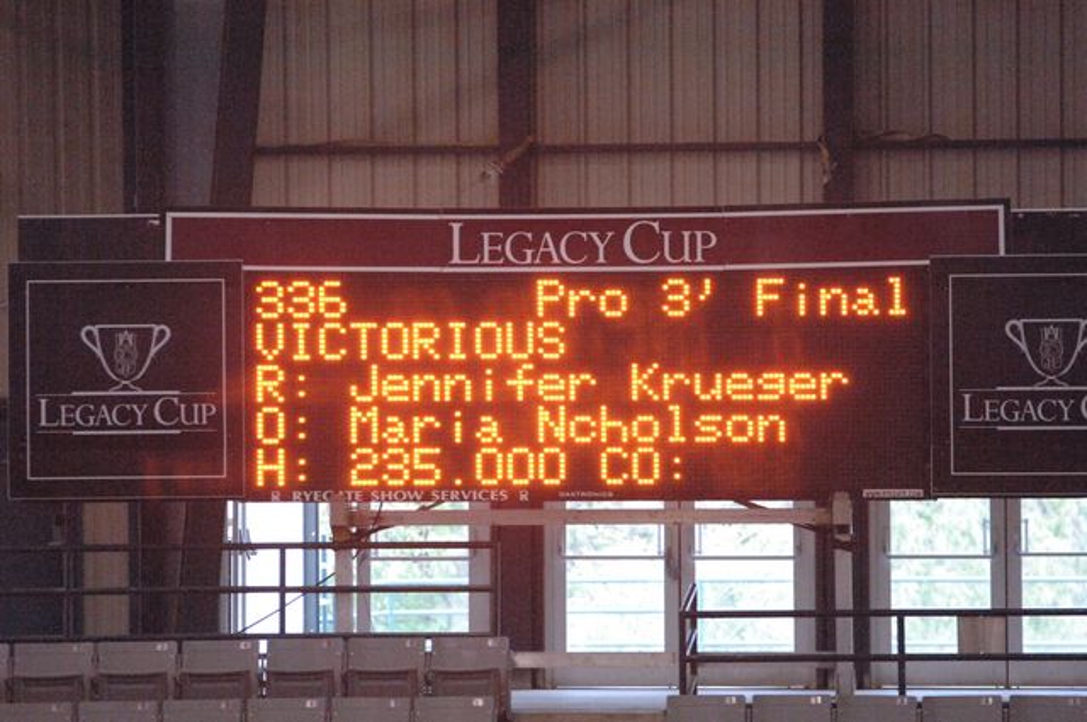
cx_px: 544
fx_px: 9047
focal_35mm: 300
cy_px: 361
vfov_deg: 4.6
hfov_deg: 6.9
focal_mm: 200
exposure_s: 1/320
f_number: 2.8
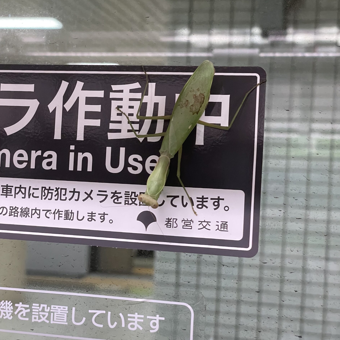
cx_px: 170
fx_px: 689
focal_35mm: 62
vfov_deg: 27.7
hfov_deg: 27.7
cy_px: 173
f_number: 2
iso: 400
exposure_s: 1/60
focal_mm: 6
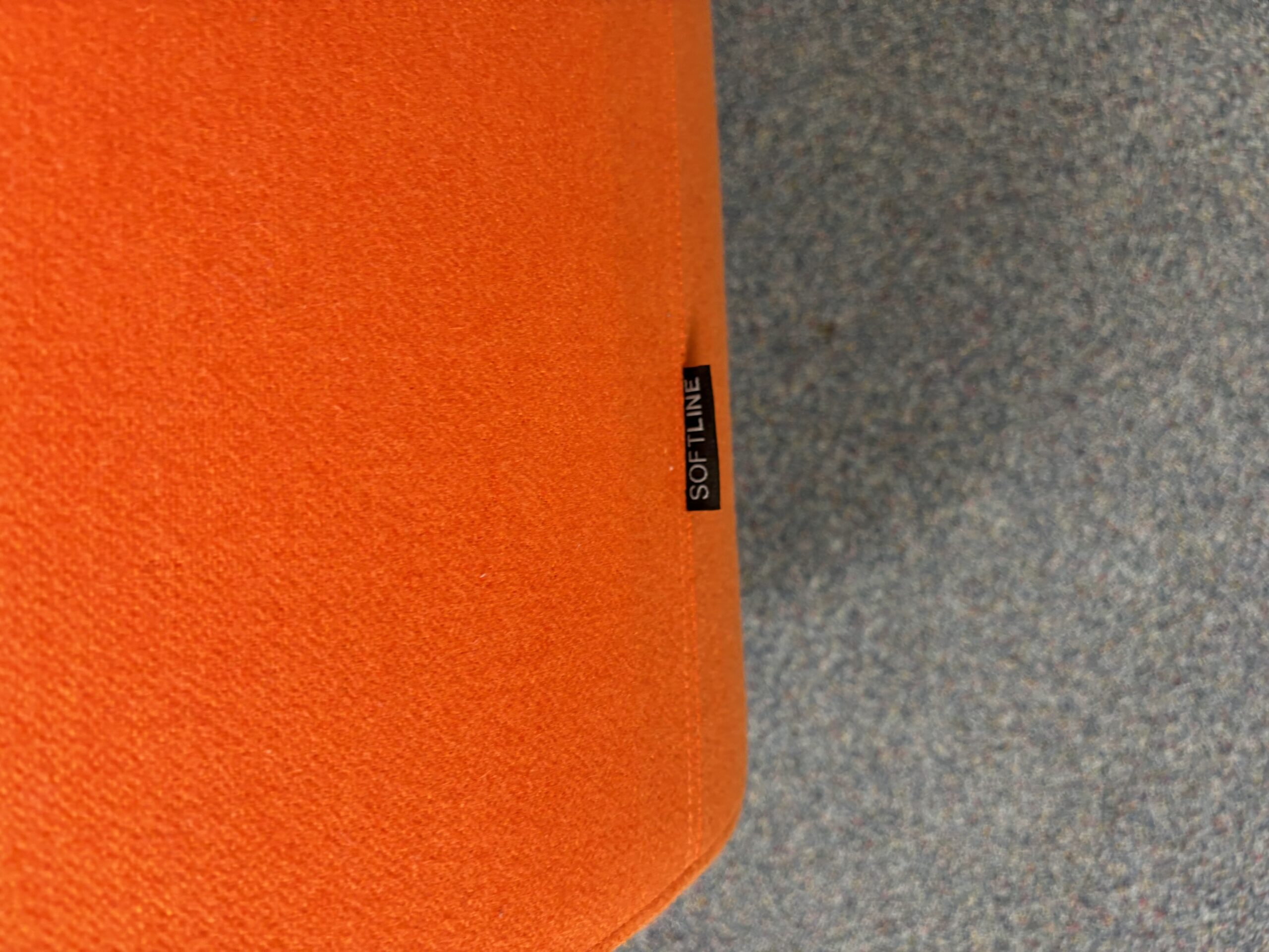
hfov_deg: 67.3
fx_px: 953
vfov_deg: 53.1
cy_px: 476
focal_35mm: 26
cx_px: 634
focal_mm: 5.96
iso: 125
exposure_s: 1/67
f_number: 1.6
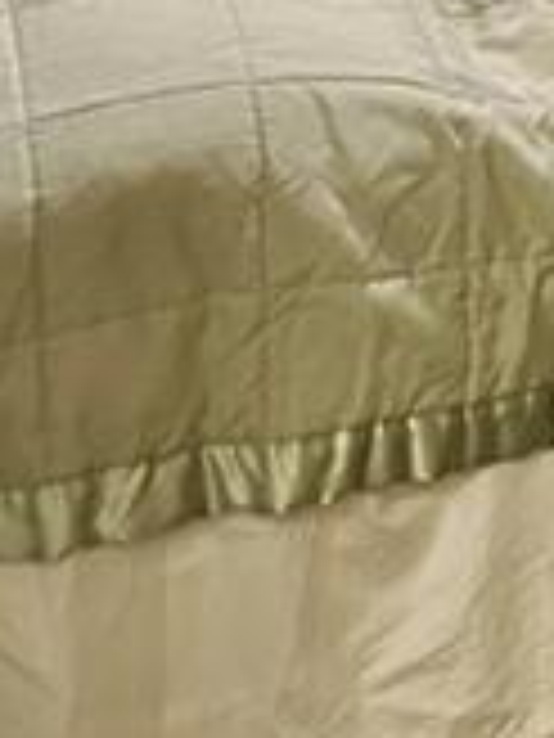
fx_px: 2603
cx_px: 1067
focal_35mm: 122
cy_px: -792
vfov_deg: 13.5
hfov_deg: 11.1
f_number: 1.5
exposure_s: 1/60
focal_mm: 5.7
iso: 250
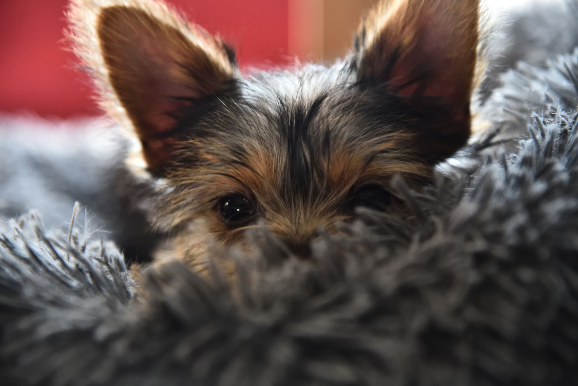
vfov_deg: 11.4
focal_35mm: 120
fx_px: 1927
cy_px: 193
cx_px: 289
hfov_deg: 17.1
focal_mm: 120
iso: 3200
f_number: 4
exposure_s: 1/125
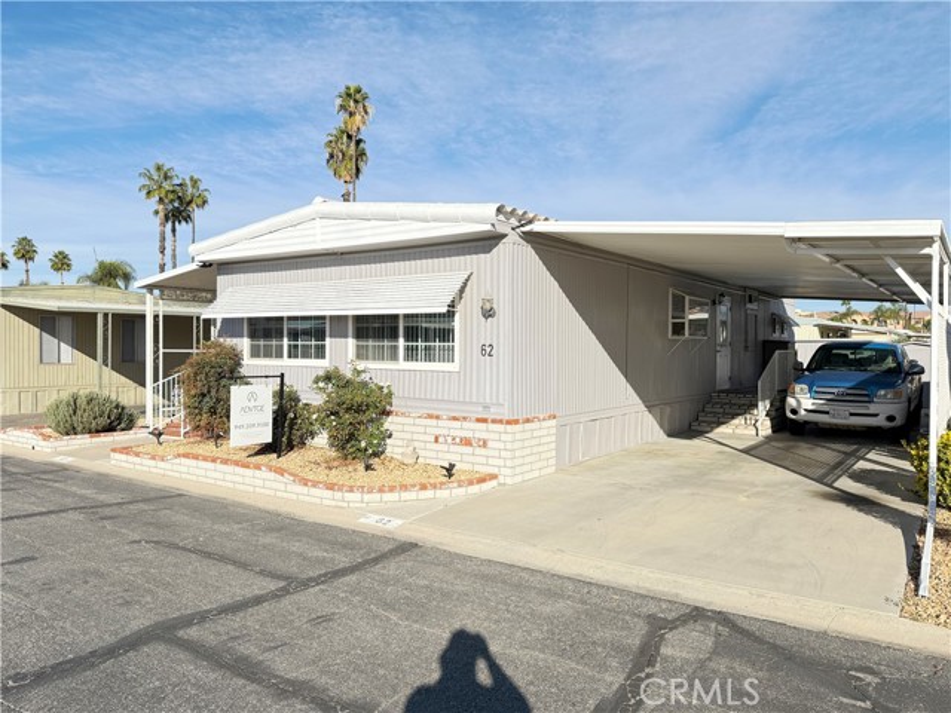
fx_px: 659
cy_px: 356
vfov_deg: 56.8
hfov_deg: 71.6
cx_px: 476
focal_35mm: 24
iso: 100
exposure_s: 1/5714
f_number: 1.78
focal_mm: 6.76
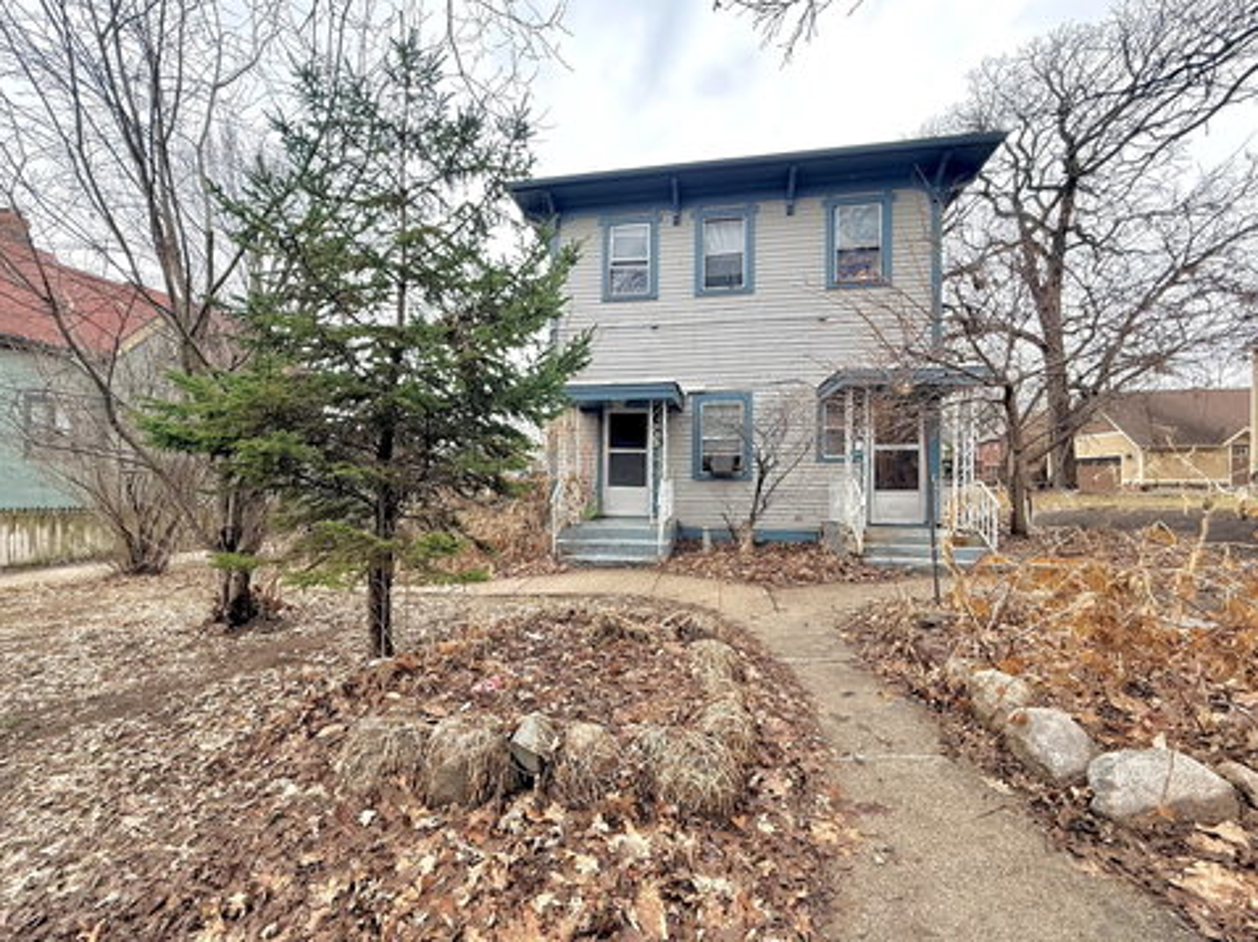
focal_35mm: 15
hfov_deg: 98.2
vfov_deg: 81.7
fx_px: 545
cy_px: 479
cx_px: 618
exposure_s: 1/105
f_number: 2.2
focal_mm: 2.22
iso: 64
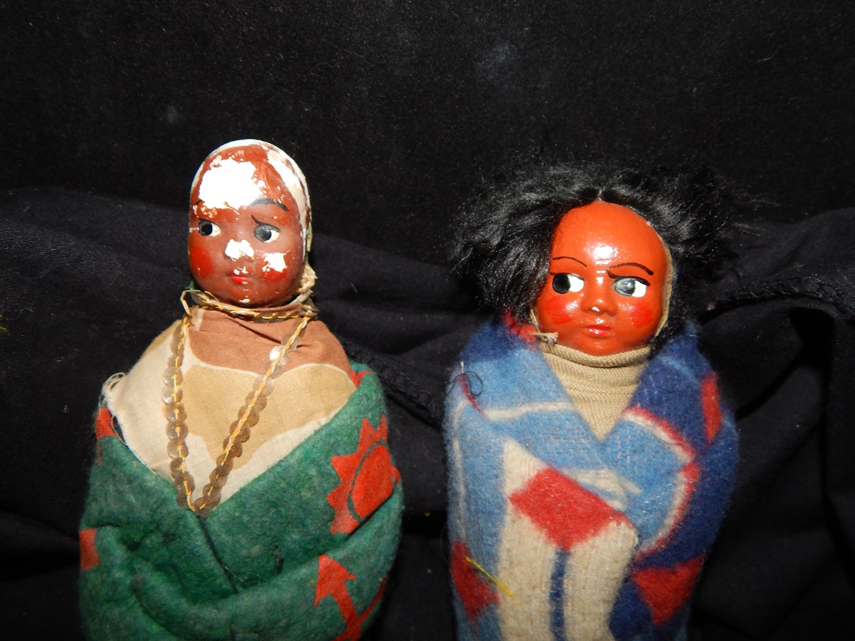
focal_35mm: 28
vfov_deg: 49.8
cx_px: 428
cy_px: 320
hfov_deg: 63.4
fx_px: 692
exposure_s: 1/30
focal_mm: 5.1
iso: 200
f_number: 6.3
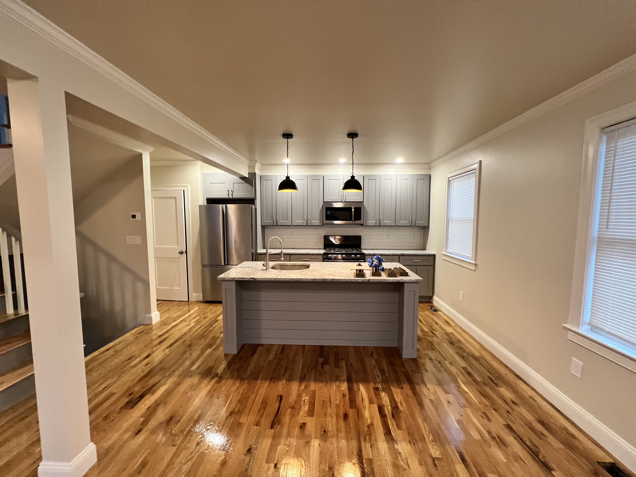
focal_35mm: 13
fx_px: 239
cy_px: 238
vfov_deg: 89.9
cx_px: 318
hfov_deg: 106.2
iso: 250
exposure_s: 1/60
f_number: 1.8
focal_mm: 1.57
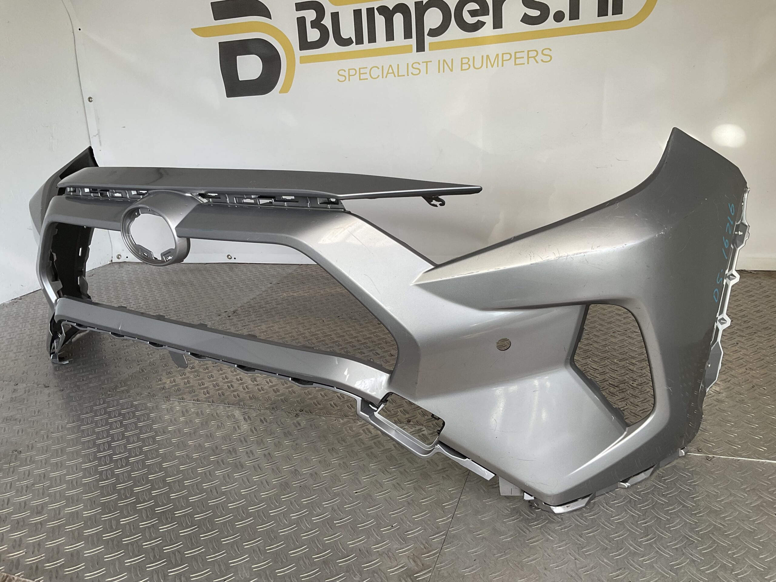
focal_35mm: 29
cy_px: 291
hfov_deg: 61.7
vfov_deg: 48.2
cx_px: 388
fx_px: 650
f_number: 1.8
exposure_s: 1/100
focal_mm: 3
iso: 20
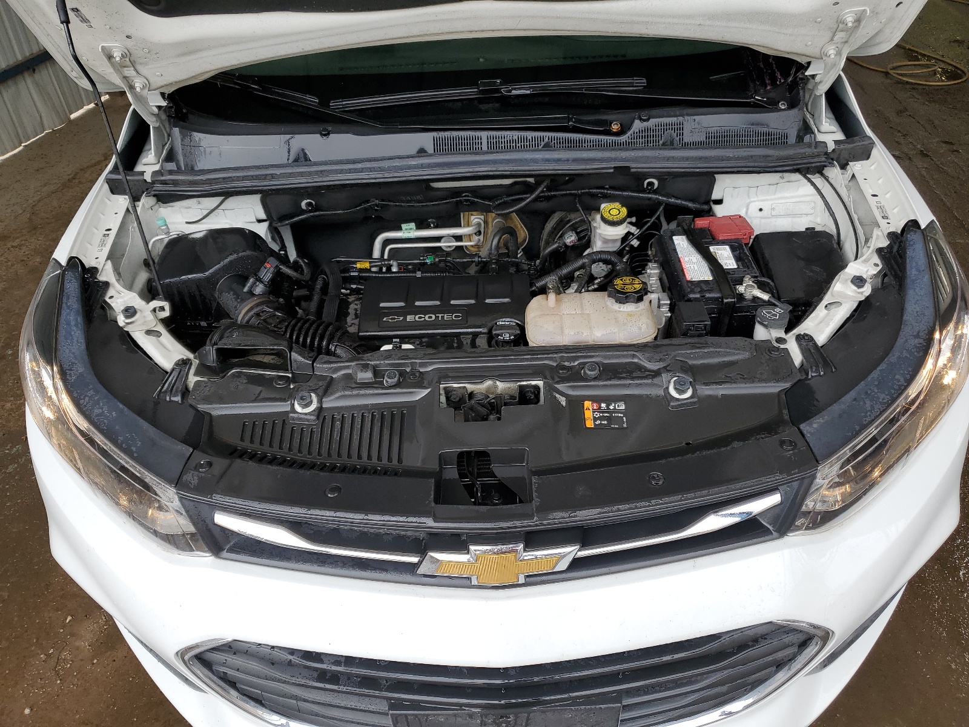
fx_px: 728
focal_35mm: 26
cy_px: 364
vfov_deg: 53.1
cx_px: 484
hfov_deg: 67.3
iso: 50
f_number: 1.5
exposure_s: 1/250
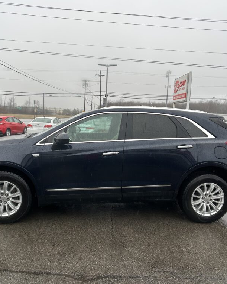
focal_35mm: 34
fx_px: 286
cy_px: 142
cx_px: 98
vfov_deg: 52.8
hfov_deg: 43.3
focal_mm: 5.7
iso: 50
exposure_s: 1/377
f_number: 1.5
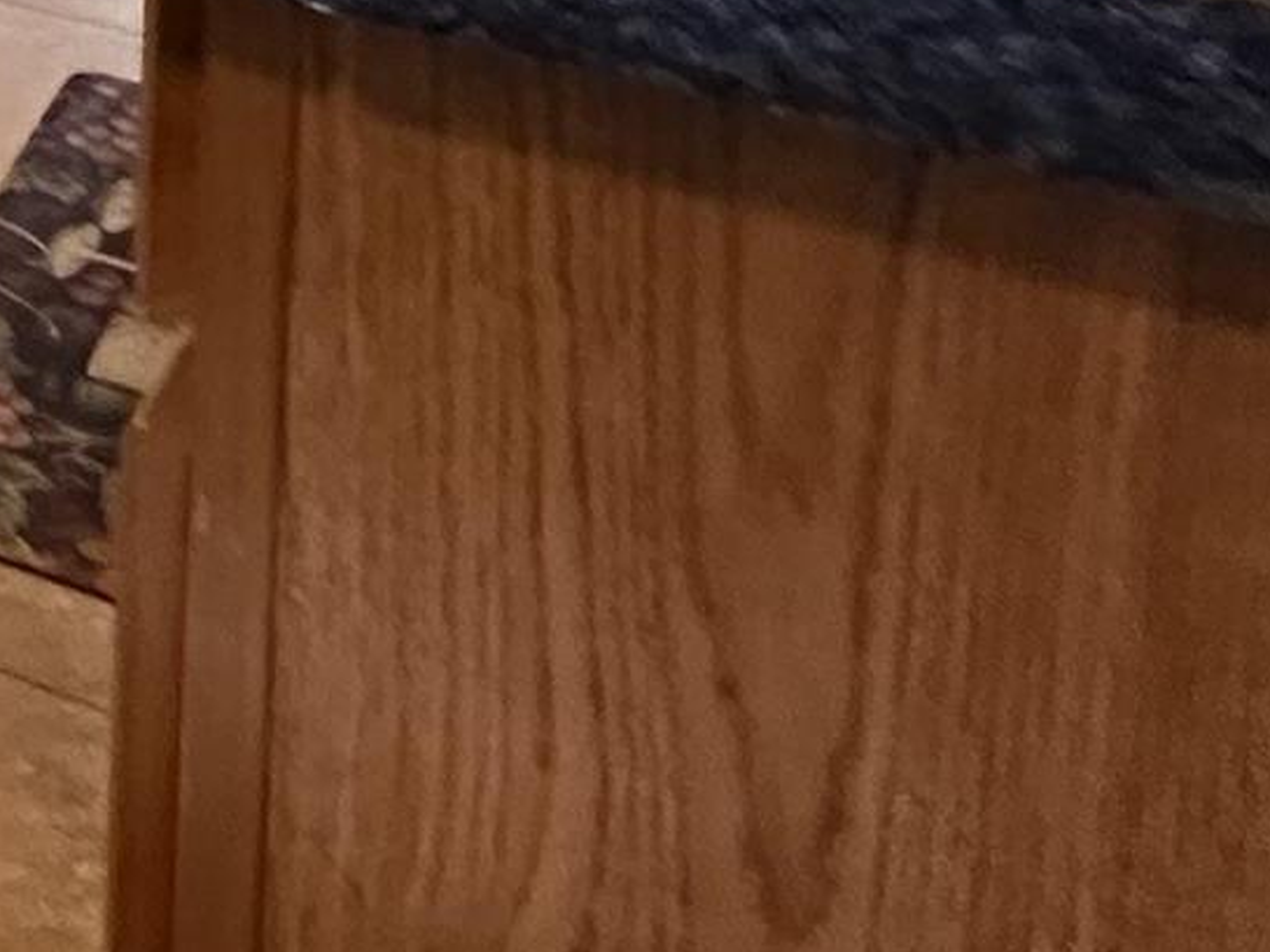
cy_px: -961
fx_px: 2898
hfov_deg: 15.7
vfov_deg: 15.1
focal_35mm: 79
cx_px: -1630
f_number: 2.2
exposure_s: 1/60
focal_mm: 2.22
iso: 500
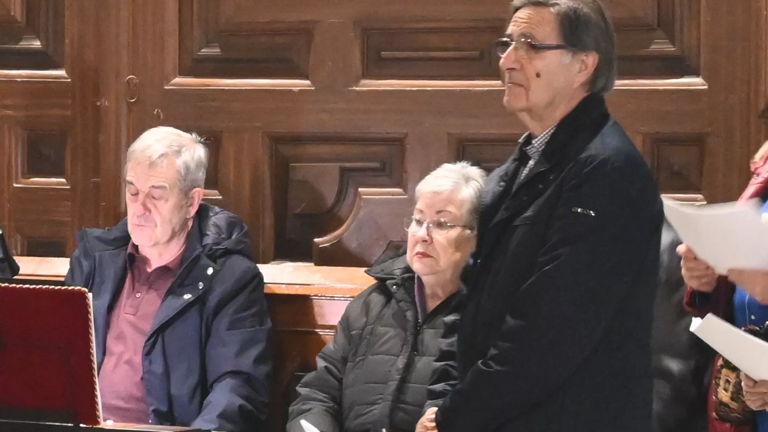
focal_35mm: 233
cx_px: 89
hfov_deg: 9.2
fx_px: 4745
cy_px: 260
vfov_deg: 5.2
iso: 3200
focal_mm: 42
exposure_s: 1/15
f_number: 5.6
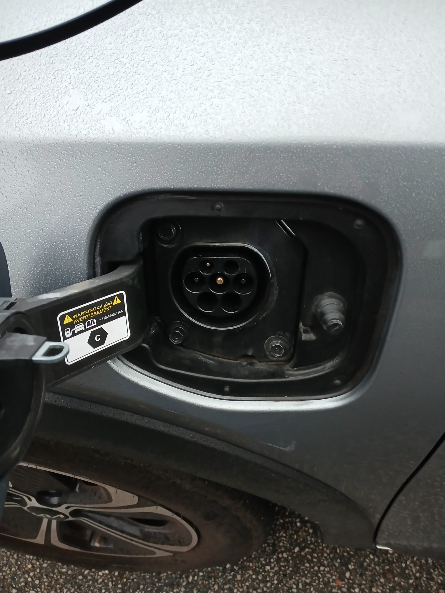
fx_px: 446
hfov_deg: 53.1
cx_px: 222
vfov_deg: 67.3
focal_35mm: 26
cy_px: 296
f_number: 1.8
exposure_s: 1/60
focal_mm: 3.98
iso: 250
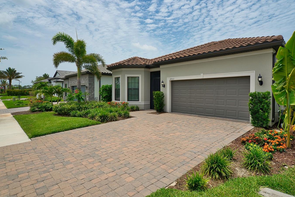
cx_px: 154
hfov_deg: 86.9
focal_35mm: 19
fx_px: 156
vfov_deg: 64.4
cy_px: 90
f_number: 8
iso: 100
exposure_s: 1/250
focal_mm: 16
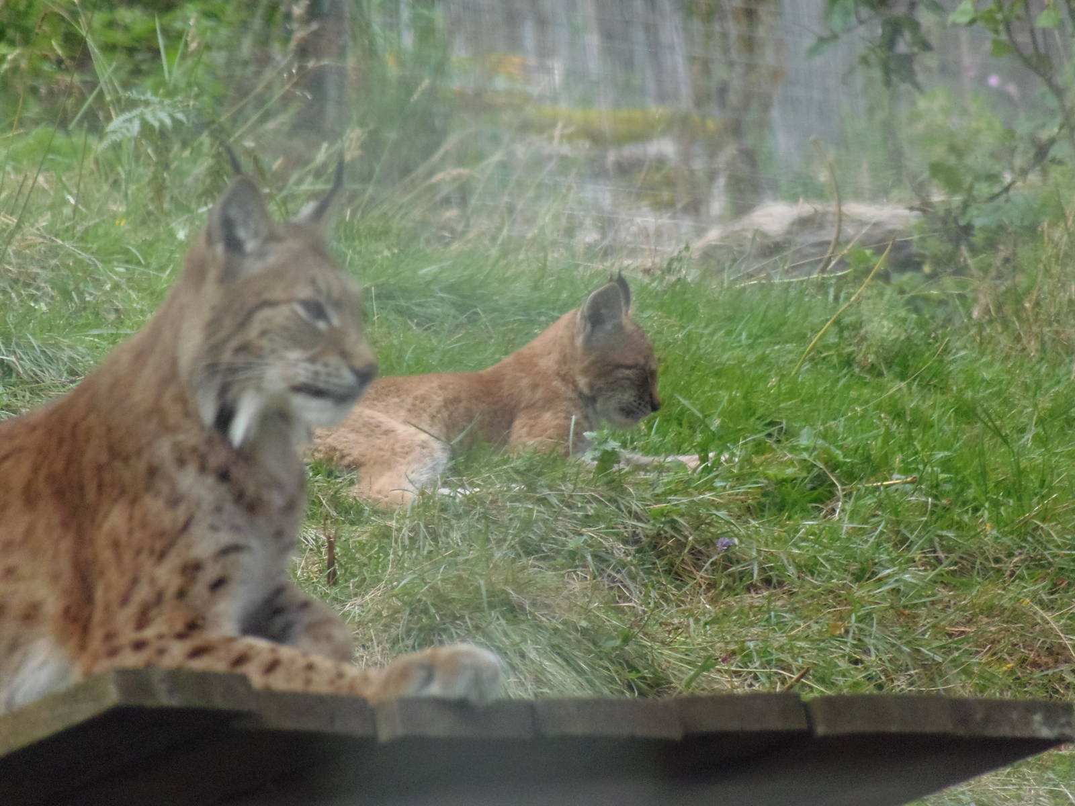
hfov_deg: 2.3
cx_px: 538
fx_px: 26832
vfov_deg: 1.7
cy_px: 403
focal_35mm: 864
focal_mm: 154.8
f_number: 5.7
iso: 400
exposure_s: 1/200
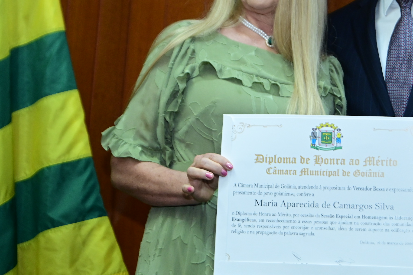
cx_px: 323
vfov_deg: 11.5
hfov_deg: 17.1
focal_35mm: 119
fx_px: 1365
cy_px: 72
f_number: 6.3
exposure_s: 1/125
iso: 3200
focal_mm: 70
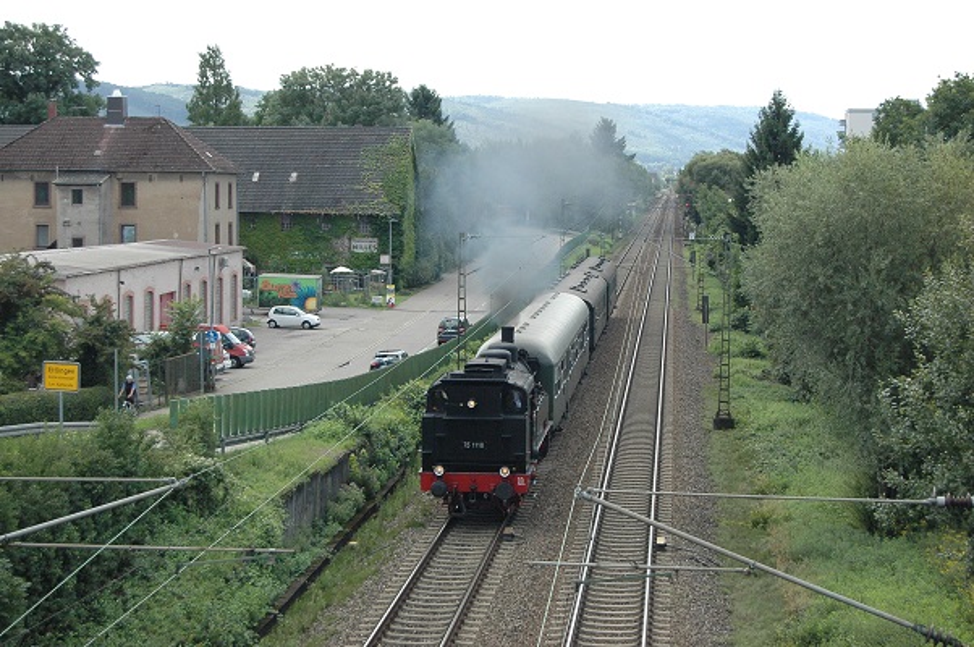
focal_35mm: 69
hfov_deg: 29.3
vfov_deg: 19.7
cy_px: 324
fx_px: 1865
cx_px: 487
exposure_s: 1/800
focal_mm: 46
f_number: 6.3
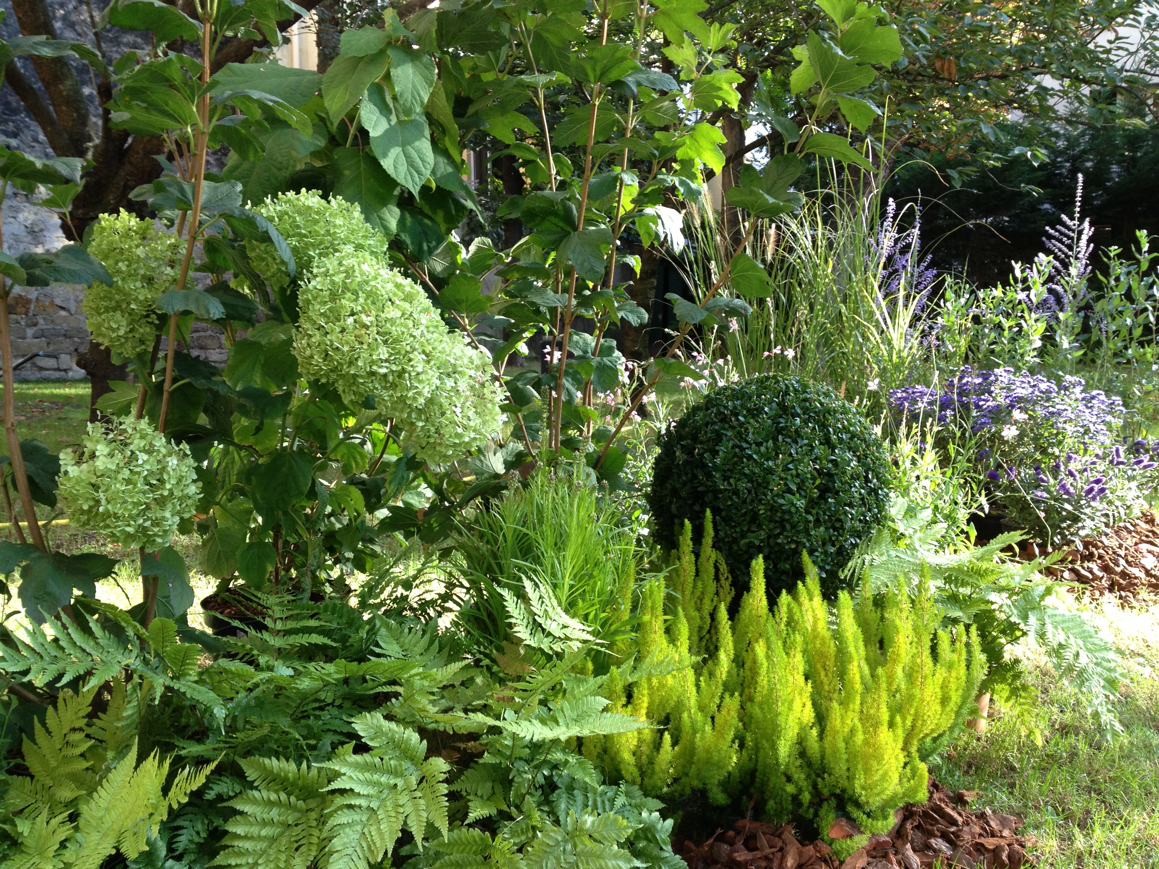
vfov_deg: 39.7
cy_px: 445
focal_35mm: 36
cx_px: 567
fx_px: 1205
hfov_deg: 51.3
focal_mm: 4.28
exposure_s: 1/120
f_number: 2.4
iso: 80
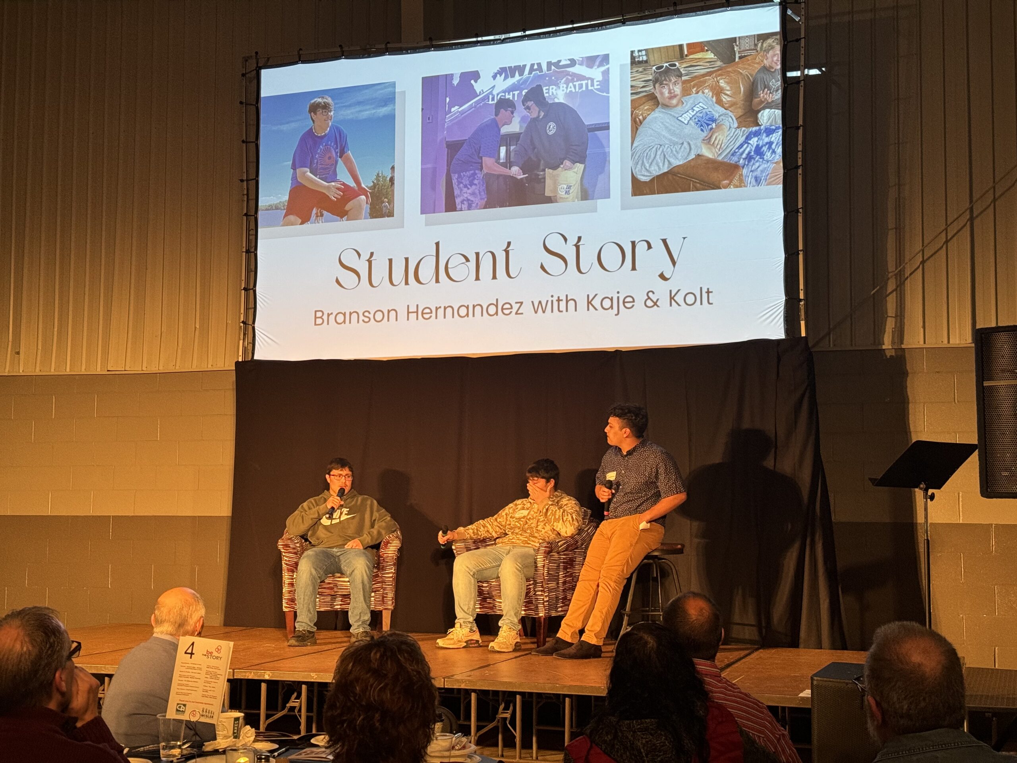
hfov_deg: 39.7
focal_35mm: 48
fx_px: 1410
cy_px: 382
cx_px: 508
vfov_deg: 30.3
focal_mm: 6.86
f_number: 1.78
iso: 200
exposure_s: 1/40
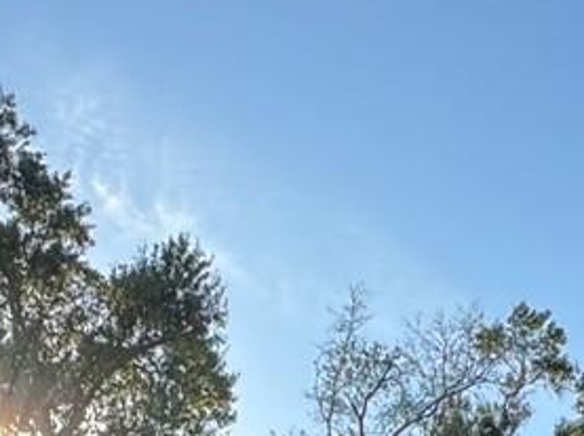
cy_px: 929
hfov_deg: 23.9
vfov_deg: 14.4
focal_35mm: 81
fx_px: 1365
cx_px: 451
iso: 40
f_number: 2.2
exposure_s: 1/505
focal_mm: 2.22
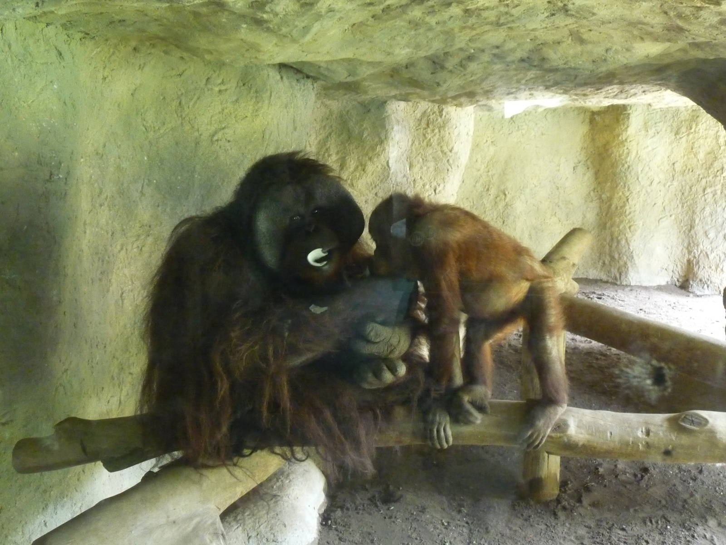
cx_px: 363
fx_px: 713
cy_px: 272
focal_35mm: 34
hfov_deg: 54.0
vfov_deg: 41.8
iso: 800
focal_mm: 5.6
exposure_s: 1/13
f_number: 3.6
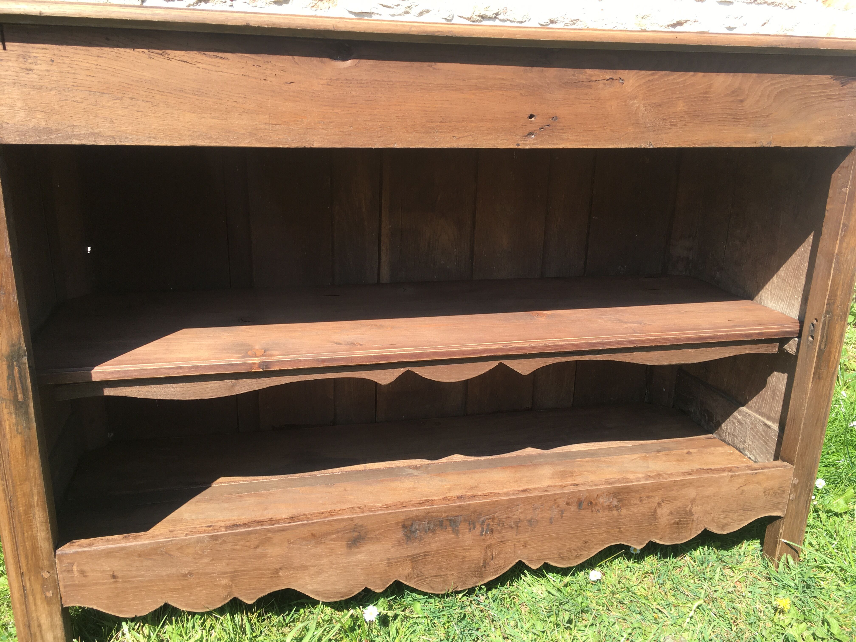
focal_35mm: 29
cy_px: 321
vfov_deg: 48.2
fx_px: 717
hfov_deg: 61.7
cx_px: 428
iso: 25
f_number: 2.2
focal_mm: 4.15
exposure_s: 1/368
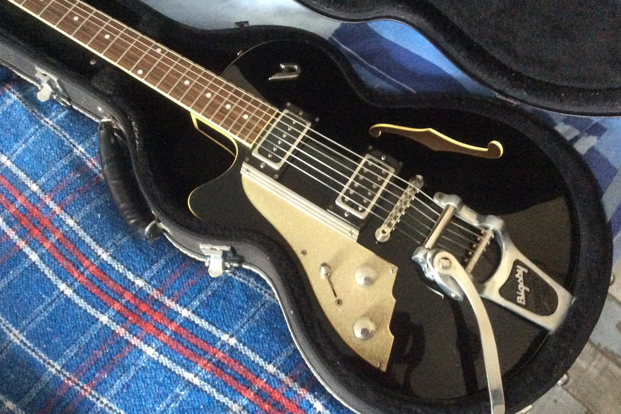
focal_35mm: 34
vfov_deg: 38.9
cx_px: 313
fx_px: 586
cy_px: 196
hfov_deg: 55.8
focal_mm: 3.3
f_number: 2.4
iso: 500
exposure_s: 1/17
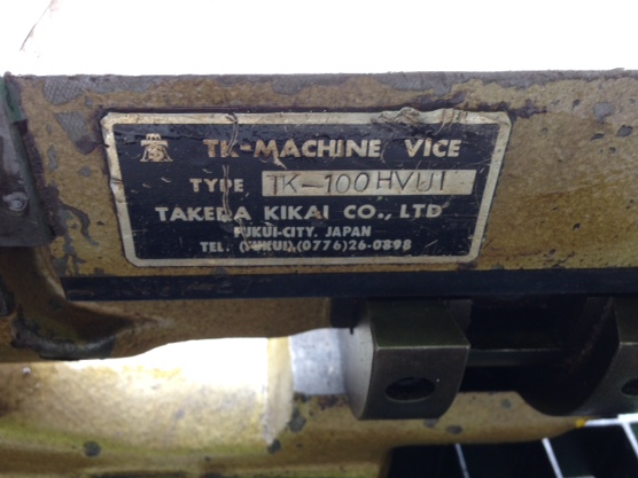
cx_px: 302
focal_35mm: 38
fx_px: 700
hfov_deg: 49.0
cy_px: 230
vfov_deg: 37.7
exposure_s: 1/20
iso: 50
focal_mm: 4.12
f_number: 2.4
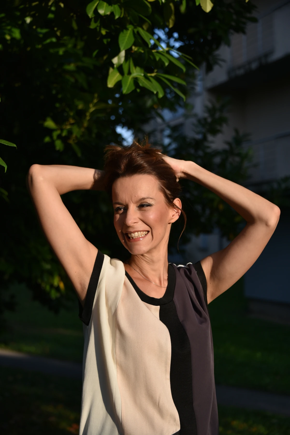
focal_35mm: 70
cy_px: 218
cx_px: 145
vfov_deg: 28.8
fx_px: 845
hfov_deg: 19.5
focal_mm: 70
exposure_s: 1/640
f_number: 5
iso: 125
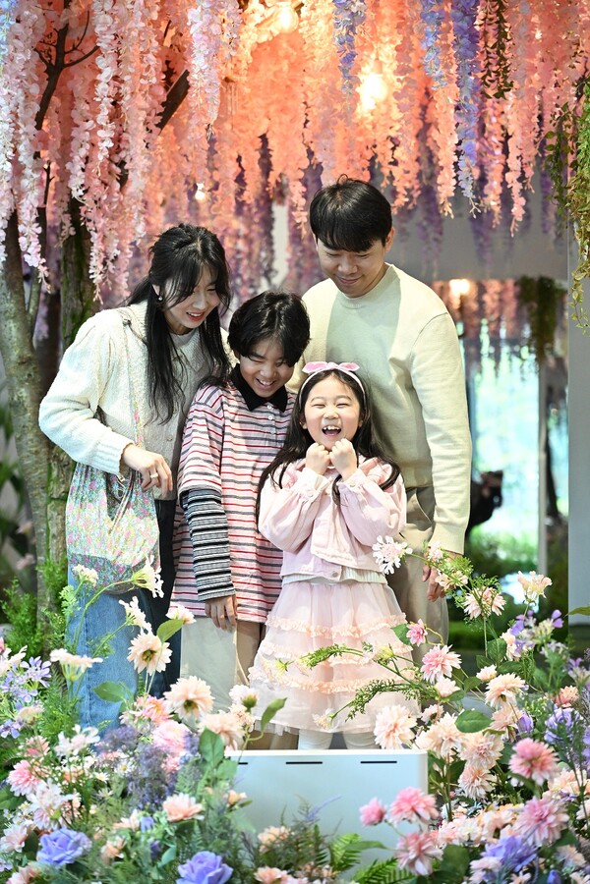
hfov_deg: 13.8
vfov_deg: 20.6
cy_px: 442
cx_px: 295
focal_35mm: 99
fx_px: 2434
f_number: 4
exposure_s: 1/200
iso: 3200
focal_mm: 99
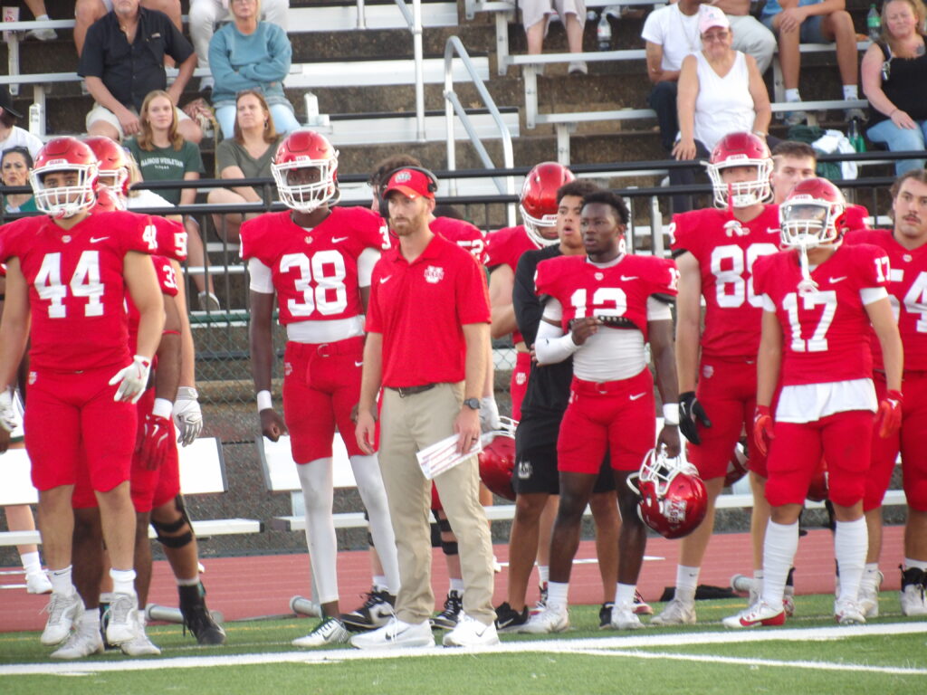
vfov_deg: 2.9
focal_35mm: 512
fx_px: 13711
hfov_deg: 3.9
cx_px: 464
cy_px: 348
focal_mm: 91.8
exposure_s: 1/50
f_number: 4.1
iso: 258
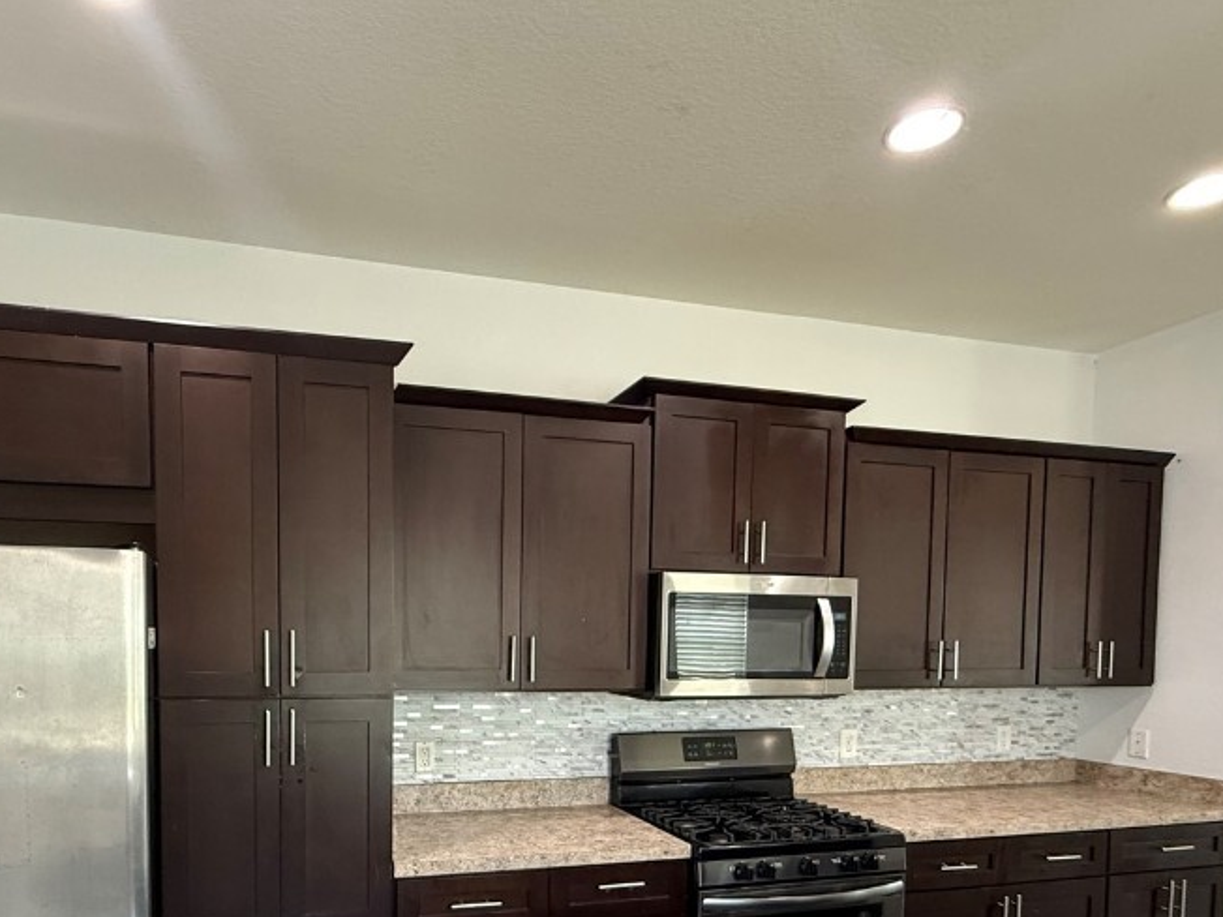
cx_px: 486
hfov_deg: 75.5
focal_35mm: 22
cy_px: 684
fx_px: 777
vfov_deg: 58.0
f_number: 2.2
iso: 500
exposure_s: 1/60
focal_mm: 2.22
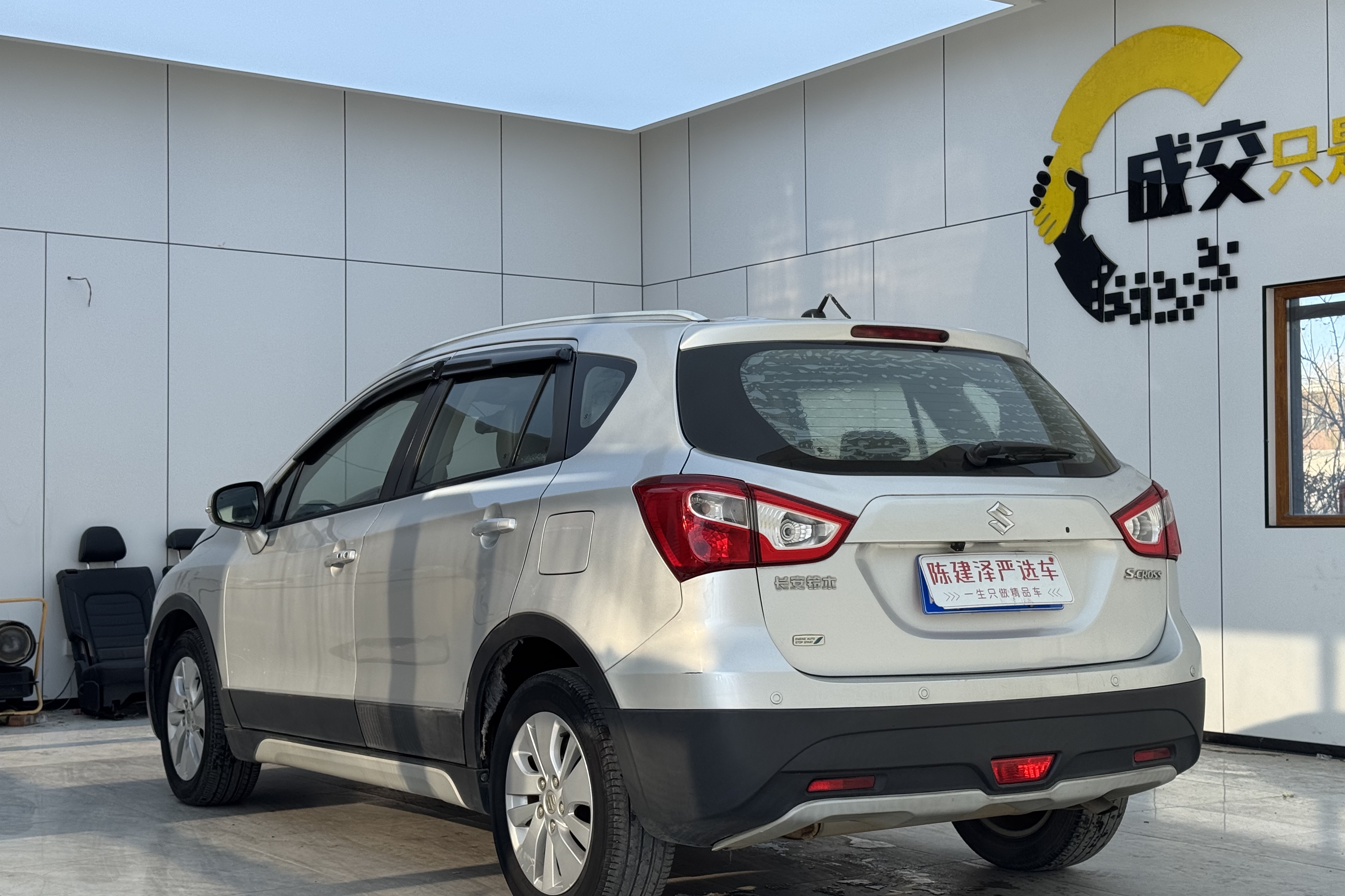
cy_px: 475
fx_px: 1868
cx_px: 672
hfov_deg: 39.6
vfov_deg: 27.0
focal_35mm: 50
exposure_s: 1/1215
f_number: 1.78
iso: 64
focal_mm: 6.76
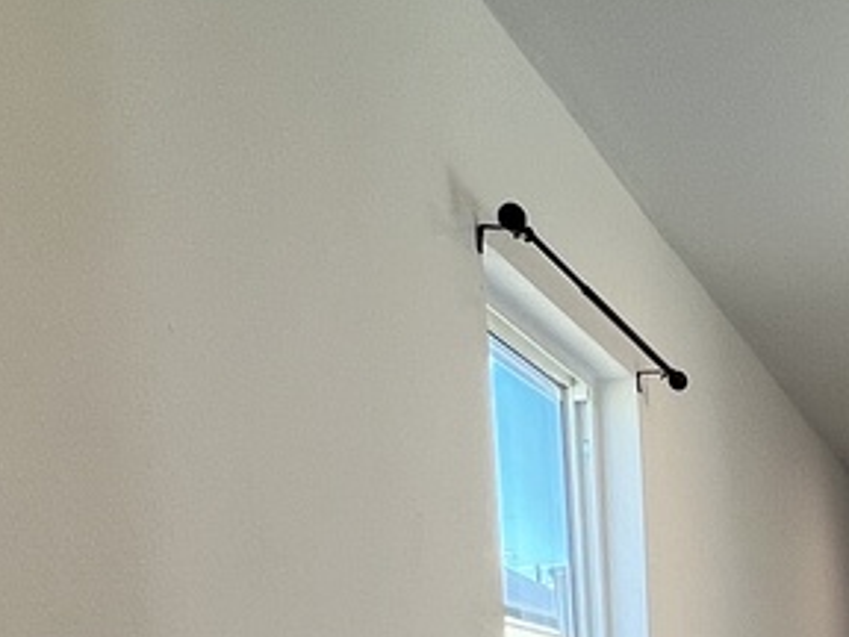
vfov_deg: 19.0
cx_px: 1114
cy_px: 1029
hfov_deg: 25.5
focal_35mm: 65
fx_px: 1594
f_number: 1.8
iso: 64
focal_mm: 1.57
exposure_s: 1/120
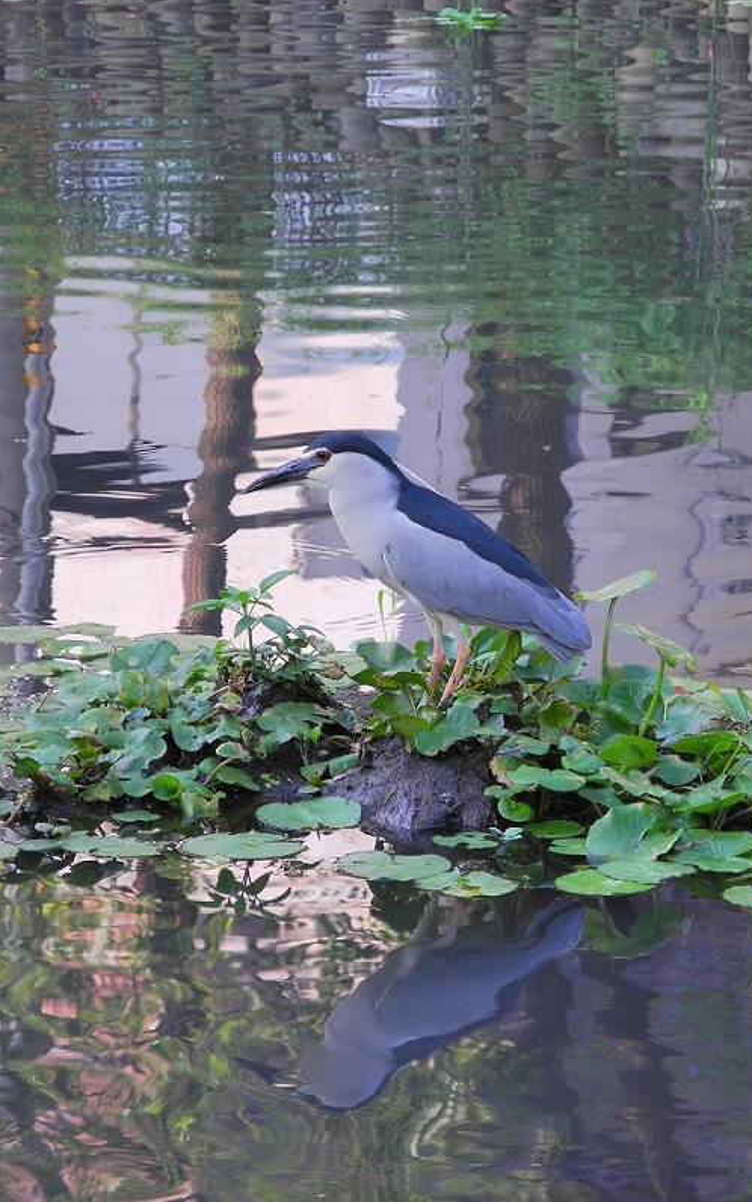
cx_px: 427
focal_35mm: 213
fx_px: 6979
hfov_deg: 6.2
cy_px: 599
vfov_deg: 9.8
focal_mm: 42.6
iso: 100
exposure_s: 1/37.1
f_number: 5.6
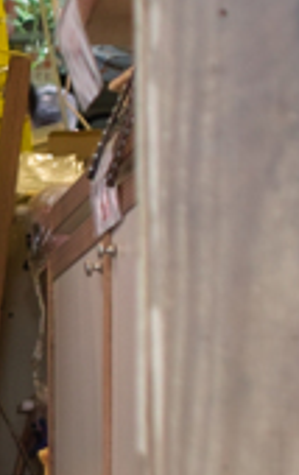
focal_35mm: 251
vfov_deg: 8.3
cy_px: 332
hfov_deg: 5.0
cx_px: -545
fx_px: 3256
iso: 100
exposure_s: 1/30
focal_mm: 24.2
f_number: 2.8
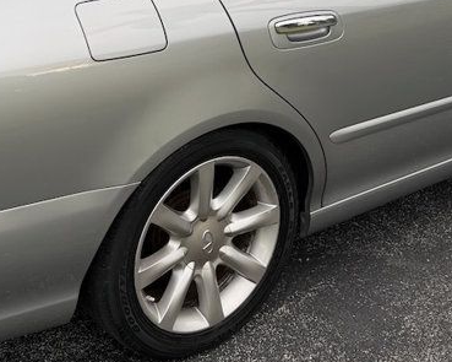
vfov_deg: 23.0
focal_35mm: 65
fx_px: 869
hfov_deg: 29.1
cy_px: 45
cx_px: 181
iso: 80
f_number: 1.78
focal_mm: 6.76
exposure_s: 1/322
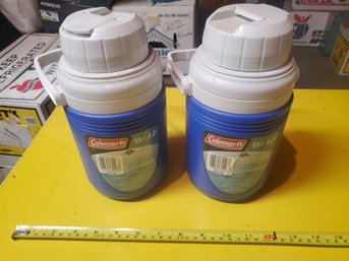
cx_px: 174
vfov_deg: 53.0
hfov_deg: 67.3
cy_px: 130
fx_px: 262
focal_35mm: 26
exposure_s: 1/40
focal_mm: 4.3
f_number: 1.5
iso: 200
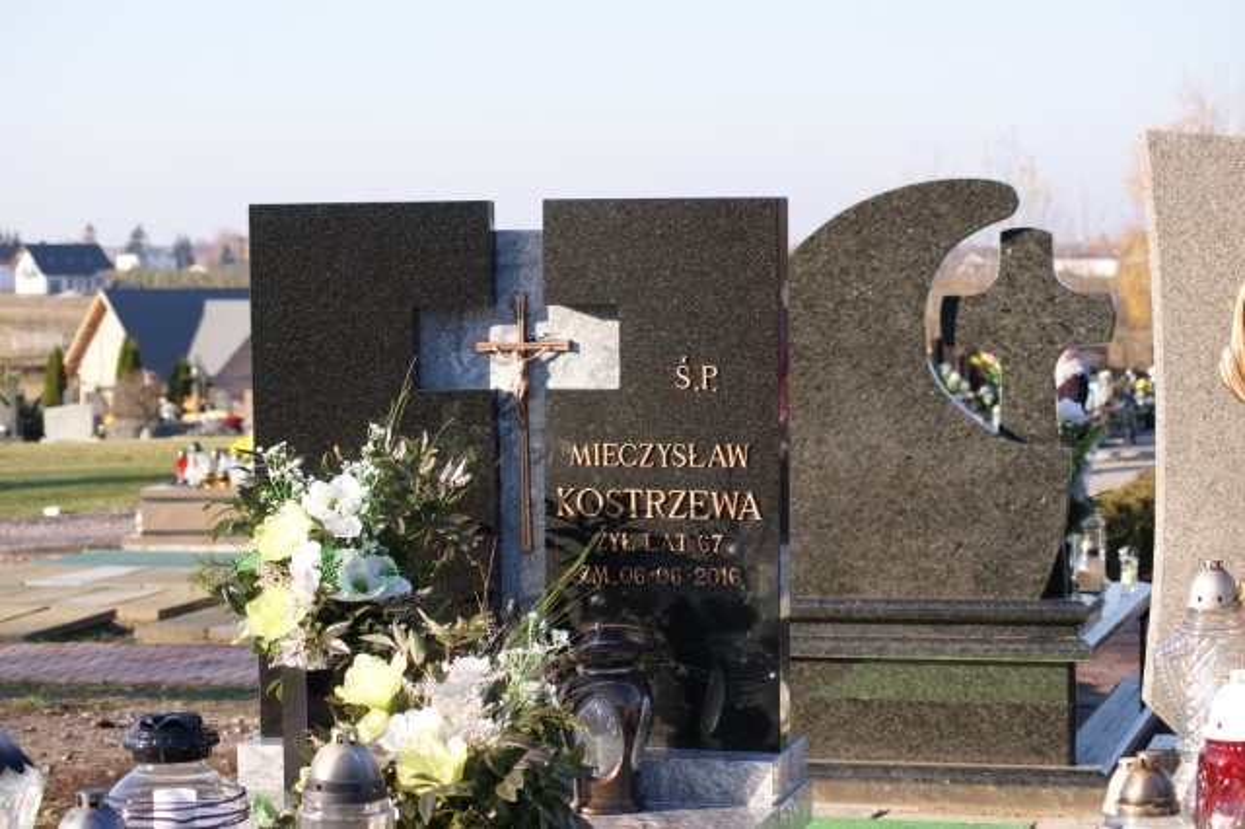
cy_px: 414
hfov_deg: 24.6
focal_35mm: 82
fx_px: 2852
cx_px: 622
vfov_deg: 16.5
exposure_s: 1/160
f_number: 5.6
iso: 100
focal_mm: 55
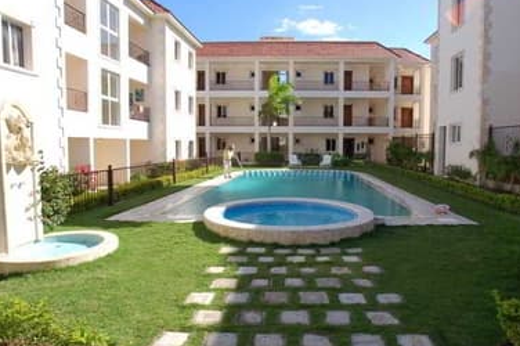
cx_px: 296
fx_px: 332
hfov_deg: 75.7
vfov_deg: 55.0
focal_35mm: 23
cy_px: 158
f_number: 8
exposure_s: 1/250
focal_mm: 12
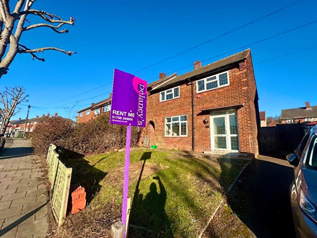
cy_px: 119
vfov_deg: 85.7
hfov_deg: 102.1
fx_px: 128
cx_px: 158
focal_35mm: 14
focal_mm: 2.22
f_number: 2.2
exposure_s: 1/1595
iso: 50
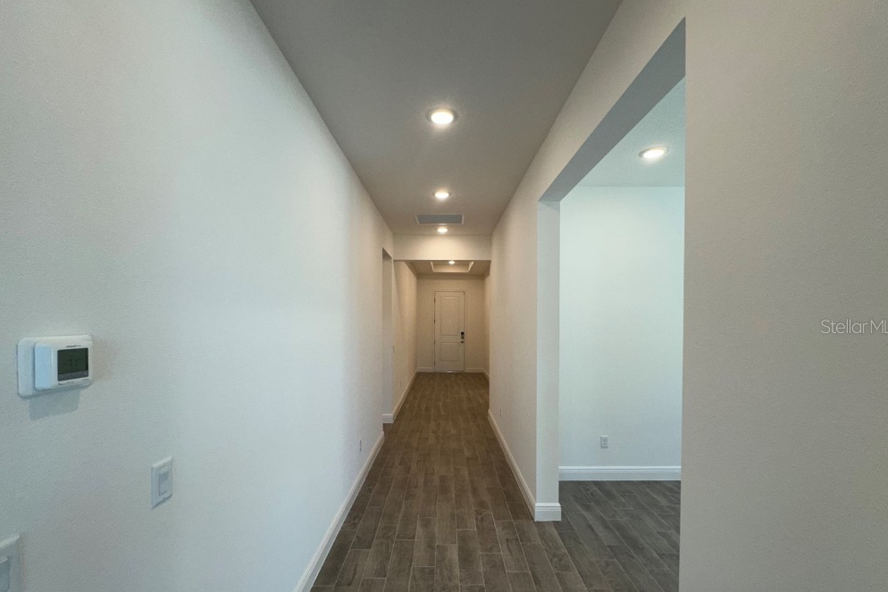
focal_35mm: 15
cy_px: 326
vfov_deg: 77.1
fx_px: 370
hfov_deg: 100.4
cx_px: 448
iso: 80
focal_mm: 2.22
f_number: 2.2
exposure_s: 1/120
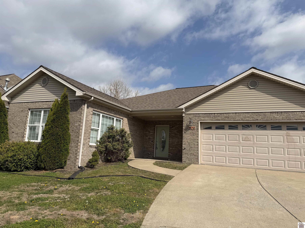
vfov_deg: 56.8
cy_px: 114
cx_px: 152
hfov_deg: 71.6
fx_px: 211
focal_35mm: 24
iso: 80
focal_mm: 6.76
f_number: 1.78
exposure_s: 1/7353
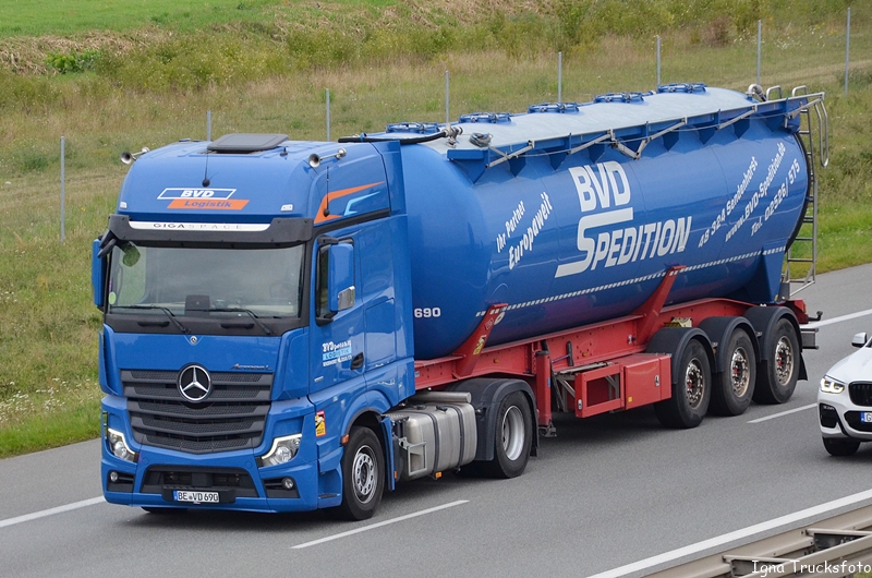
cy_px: 289
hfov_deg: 13.1
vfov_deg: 8.7
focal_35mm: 158
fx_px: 3807
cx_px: 436
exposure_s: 1/1000
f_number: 5.6
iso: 800
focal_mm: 105
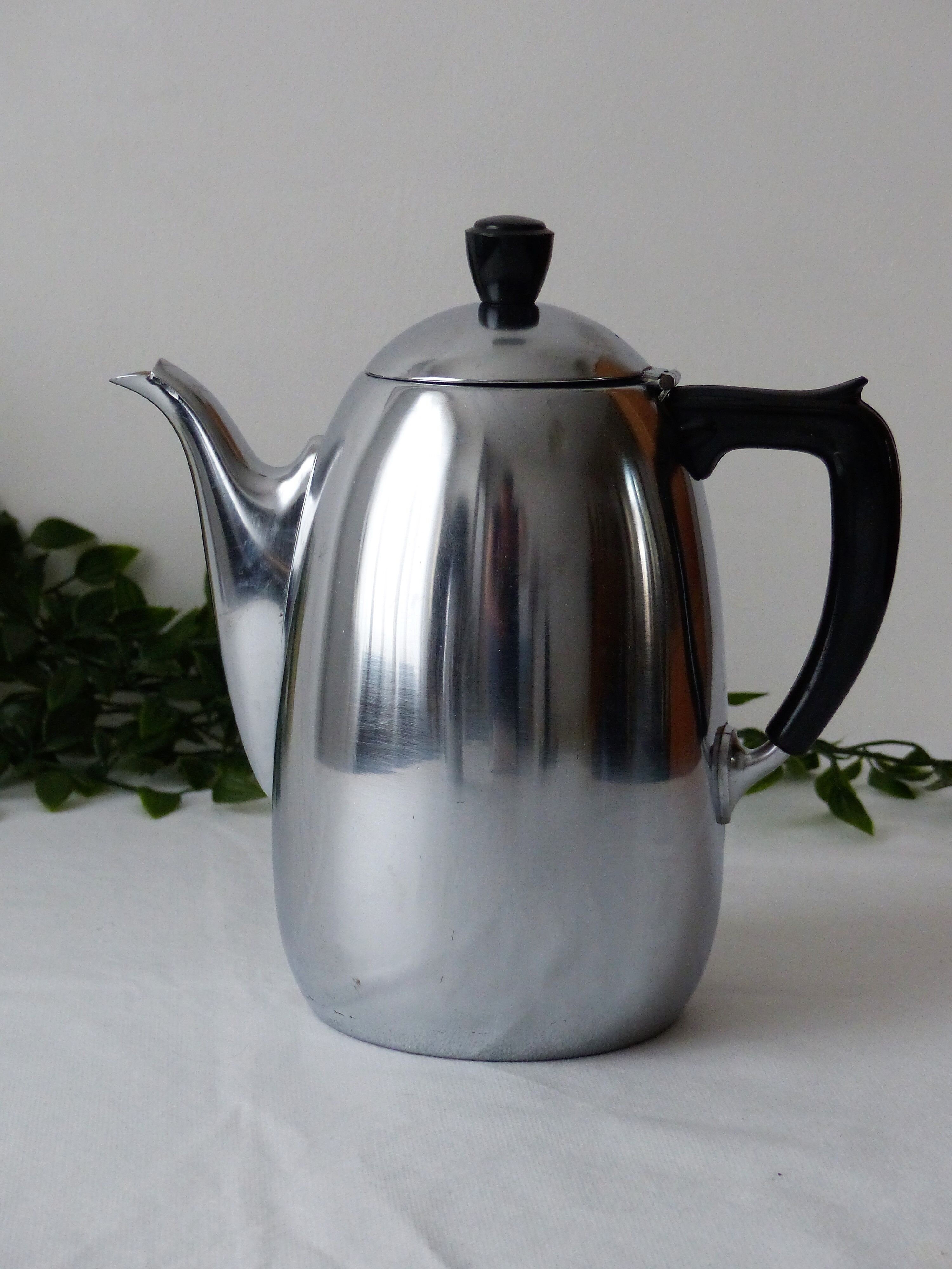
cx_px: 476
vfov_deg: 24.4
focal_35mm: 80
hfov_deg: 18.4
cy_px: 634
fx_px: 2934
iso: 400
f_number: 2.8
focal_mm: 13.5
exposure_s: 1/60
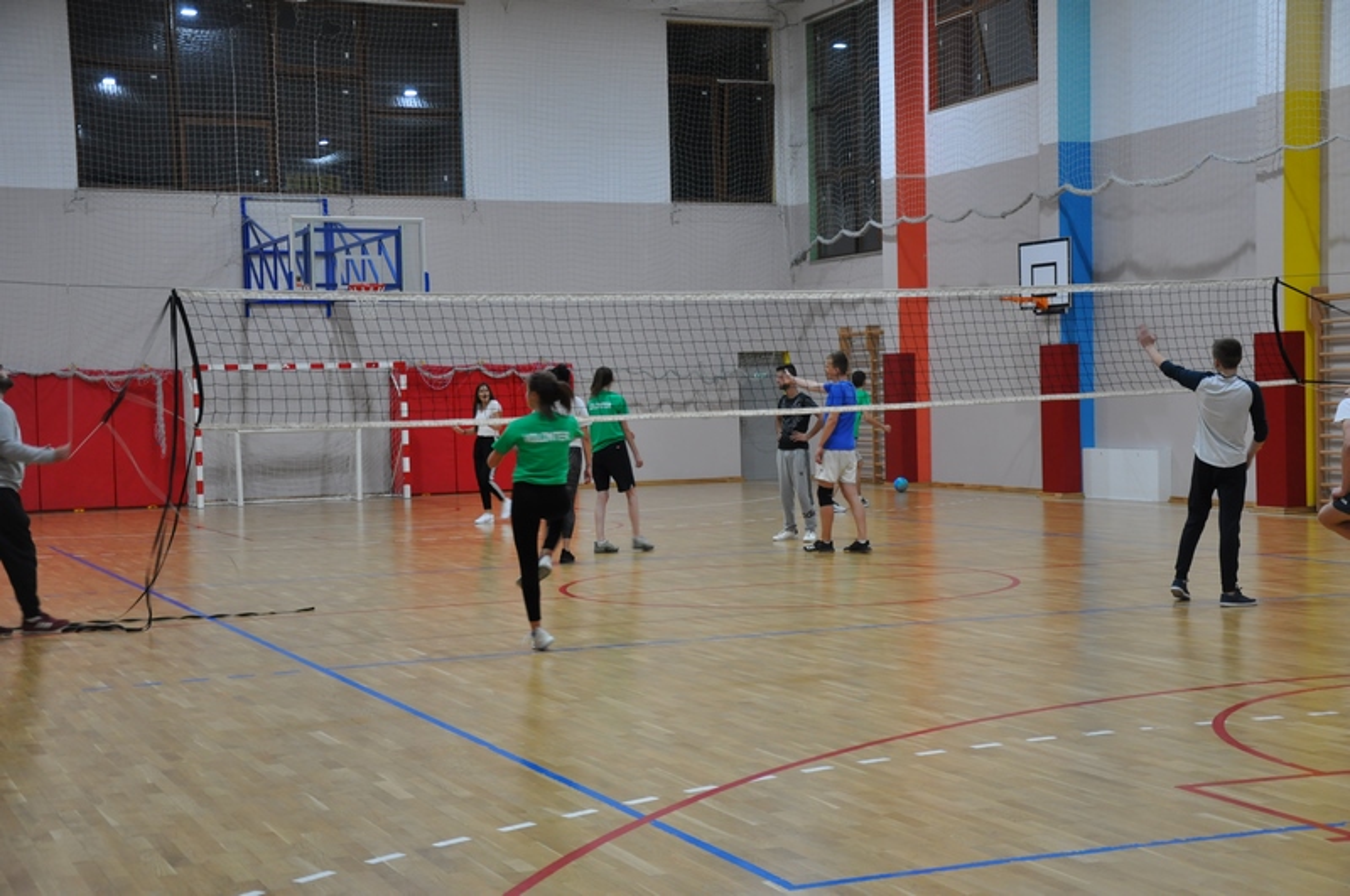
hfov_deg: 35.1
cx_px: 675
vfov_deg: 23.7
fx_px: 2134
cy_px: 448
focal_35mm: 57
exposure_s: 1/40
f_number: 4.5
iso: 800
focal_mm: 38
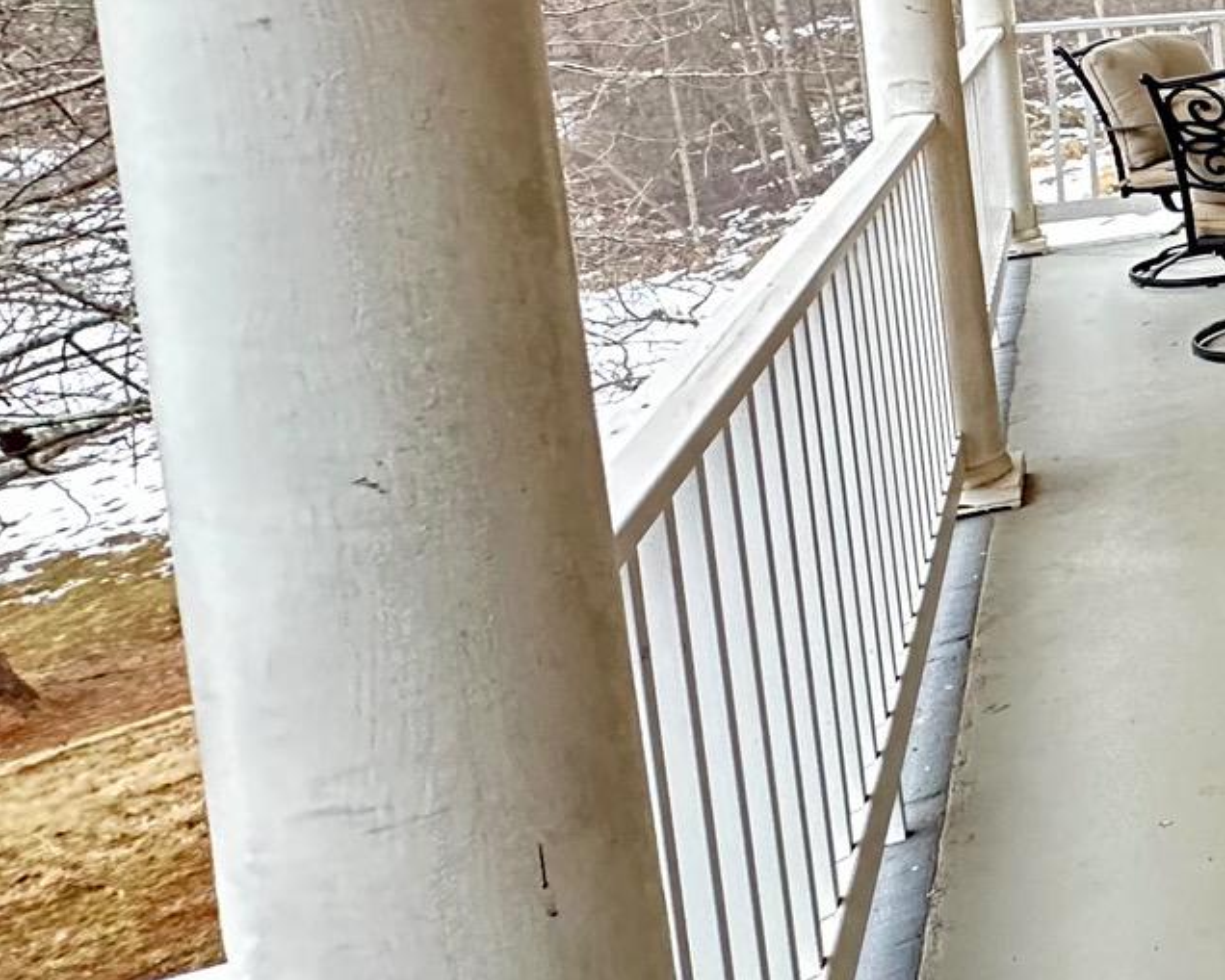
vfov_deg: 31.8
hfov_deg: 26.5
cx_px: 1936
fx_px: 1595
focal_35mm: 44
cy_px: 27
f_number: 2.2
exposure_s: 1/60
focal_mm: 2.22
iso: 320
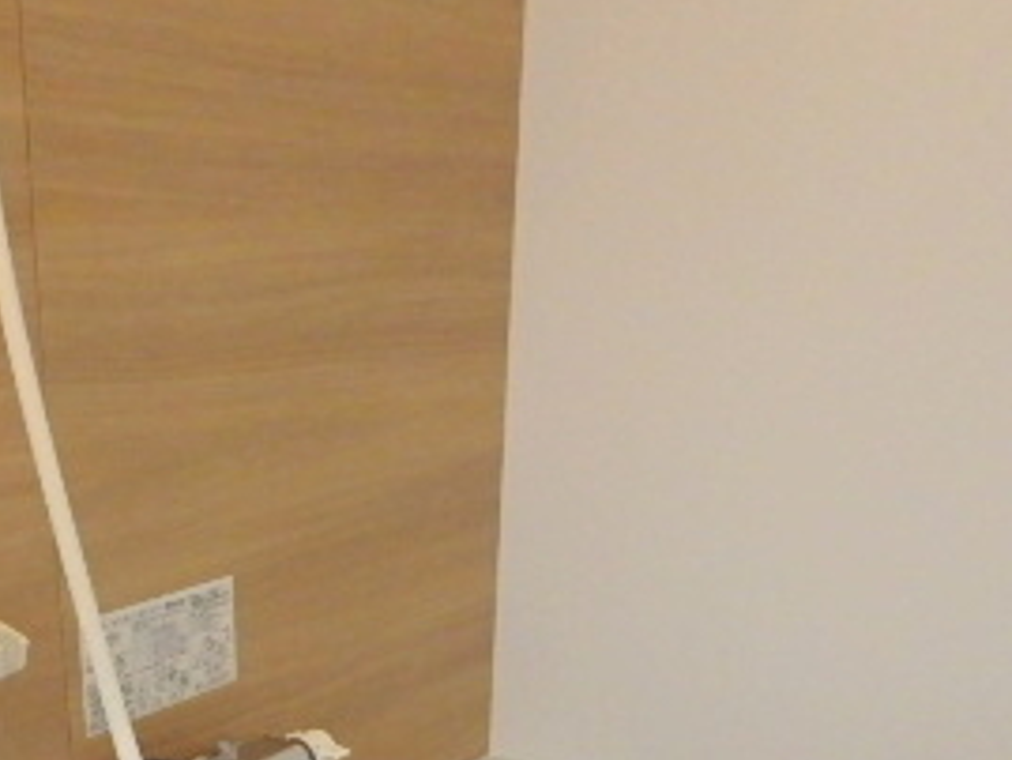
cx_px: 474
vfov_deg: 26.2
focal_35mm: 50
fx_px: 1462
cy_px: 892
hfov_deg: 38.2
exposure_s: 1/30
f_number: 3.5
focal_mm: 3.7
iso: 800
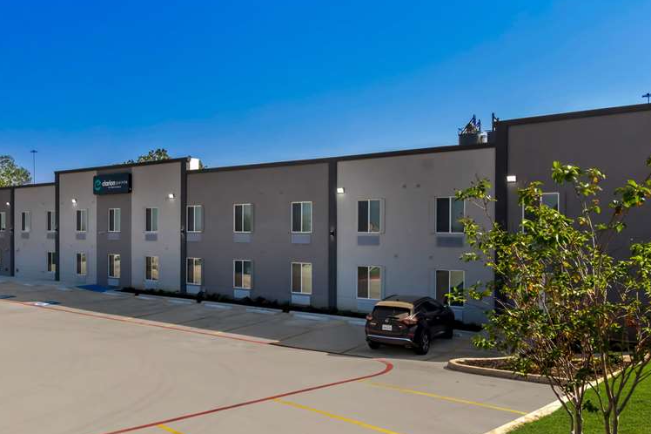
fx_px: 482
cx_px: 274
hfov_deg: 67.6
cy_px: 220
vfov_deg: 48.4
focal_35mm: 27
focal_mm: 13
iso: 800
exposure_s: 1/2000
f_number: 11
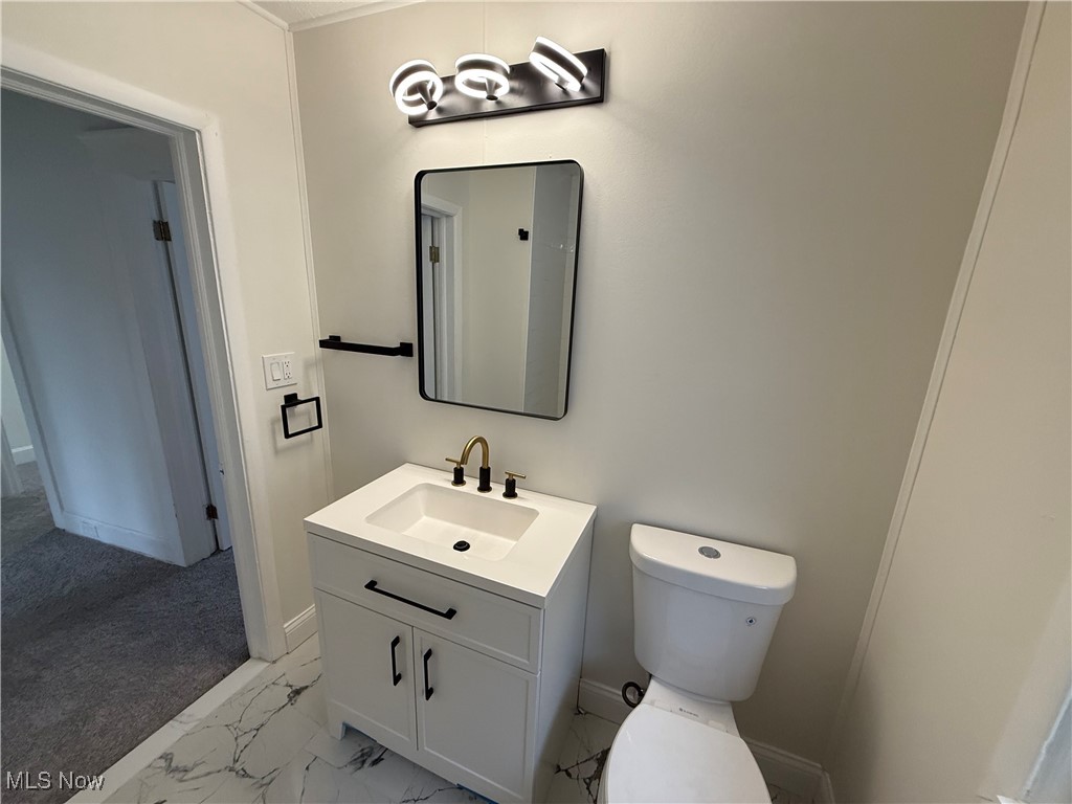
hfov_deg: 102.1
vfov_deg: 85.7
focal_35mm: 14
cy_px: 402
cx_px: 536
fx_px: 434
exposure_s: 1/120
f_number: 2.2
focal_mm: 2.22
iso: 200
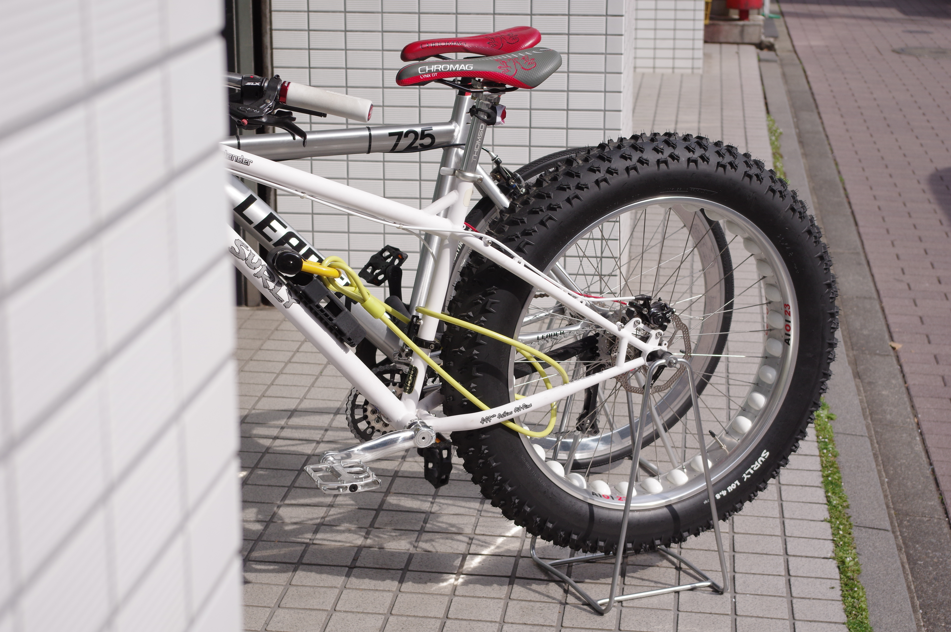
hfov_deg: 27.0
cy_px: 316
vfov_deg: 18.1
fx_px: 1979
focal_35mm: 75
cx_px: 476
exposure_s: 1/800
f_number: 8
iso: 400
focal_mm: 50
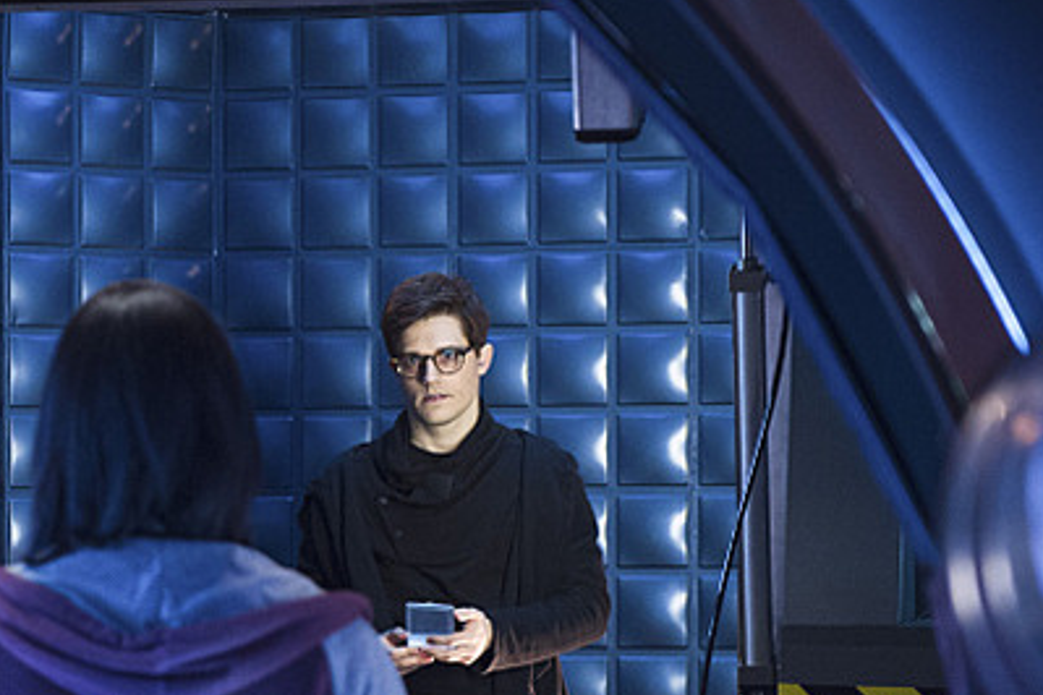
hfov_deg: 16.9
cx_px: 327
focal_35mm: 121
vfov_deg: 11.3
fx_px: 3505
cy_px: 597
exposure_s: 1/100
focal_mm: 62
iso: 3200
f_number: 2.8
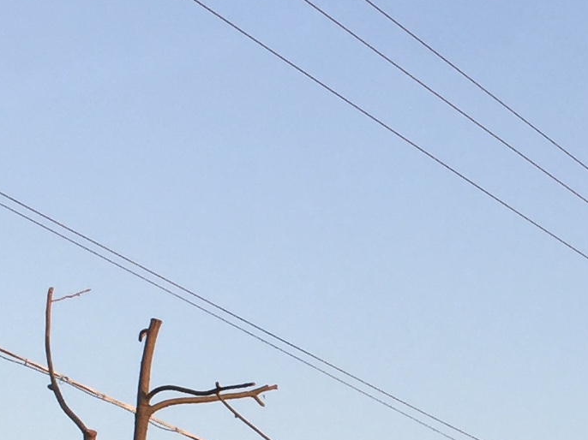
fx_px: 2343
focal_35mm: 138
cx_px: 858
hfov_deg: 13.5
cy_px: 521
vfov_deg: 10.6
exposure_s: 1/253
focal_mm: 4.15
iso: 32
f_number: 2.2
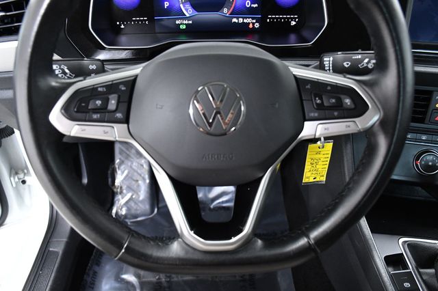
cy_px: 146
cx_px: 219
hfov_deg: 55.8
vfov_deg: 38.8
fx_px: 413
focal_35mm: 34
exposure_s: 1/80
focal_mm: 23
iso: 2500
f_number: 4.5
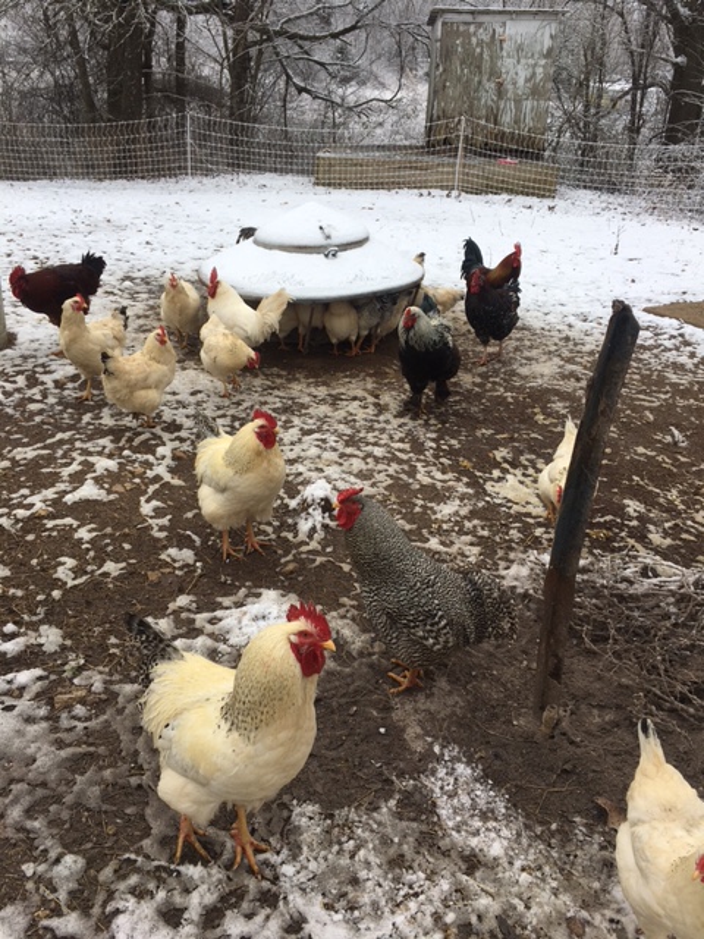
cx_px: 352
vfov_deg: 61.7
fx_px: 786
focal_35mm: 29
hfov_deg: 48.2
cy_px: 470
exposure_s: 1/950
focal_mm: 4.15
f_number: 2.2
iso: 25
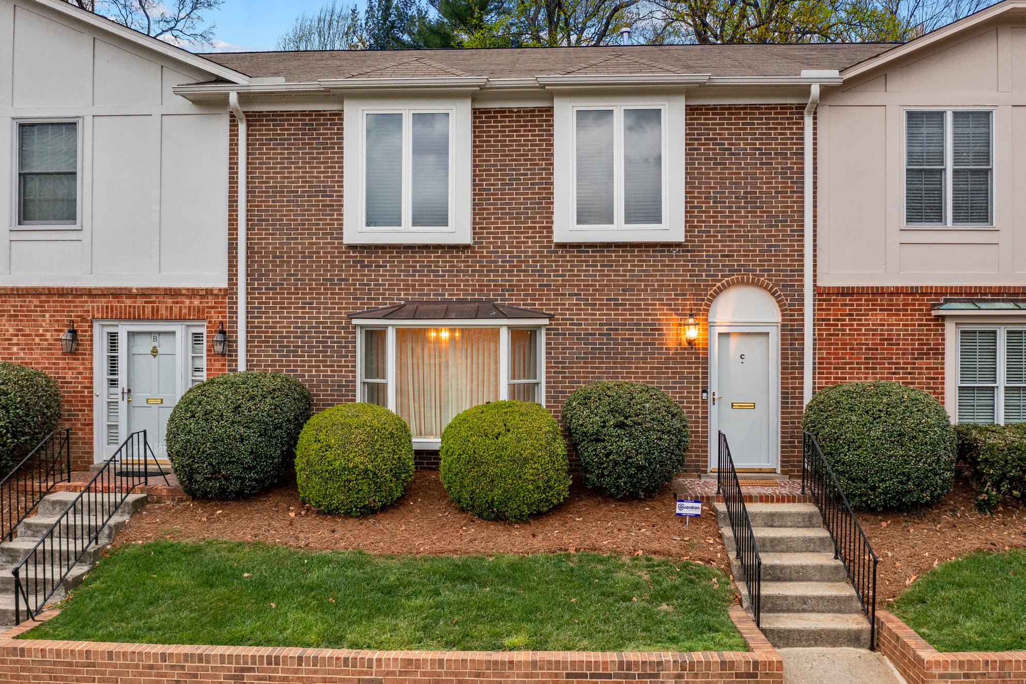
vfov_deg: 44.9
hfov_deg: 63.7
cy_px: 333
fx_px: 826
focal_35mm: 29
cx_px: 522
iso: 320
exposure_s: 1/30
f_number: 3.5
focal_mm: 10.26
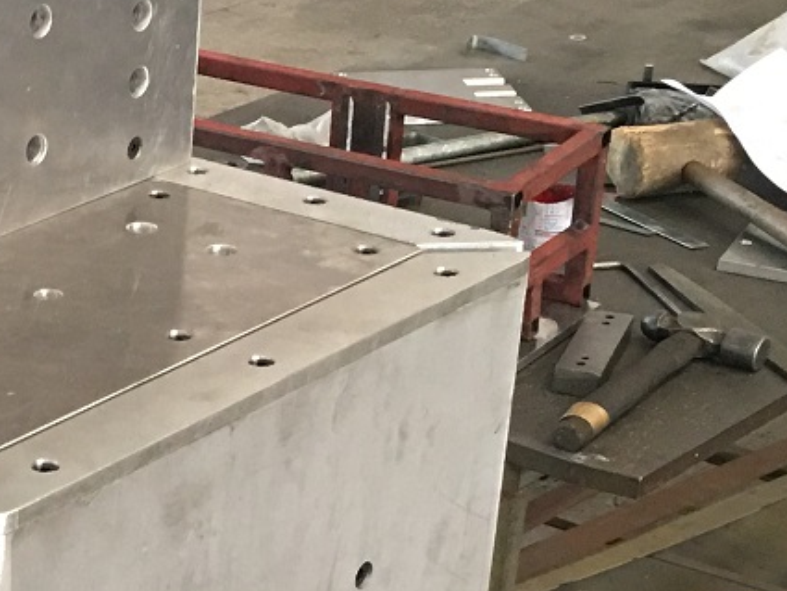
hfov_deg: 16.9
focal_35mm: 110
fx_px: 2502
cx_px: -221
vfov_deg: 13.3
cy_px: 604
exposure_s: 1/17
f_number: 2.2
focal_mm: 4.15
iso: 80
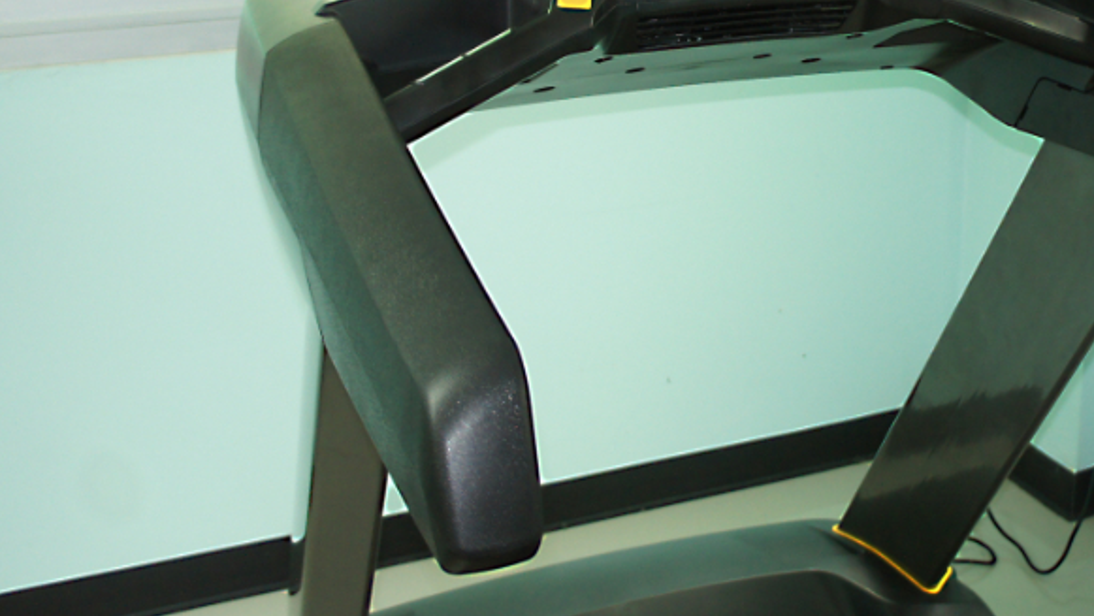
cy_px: 80
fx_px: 1567
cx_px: 844
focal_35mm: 54
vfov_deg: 21.8
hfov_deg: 37.4
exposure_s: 1/60
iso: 800
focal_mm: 20
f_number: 4
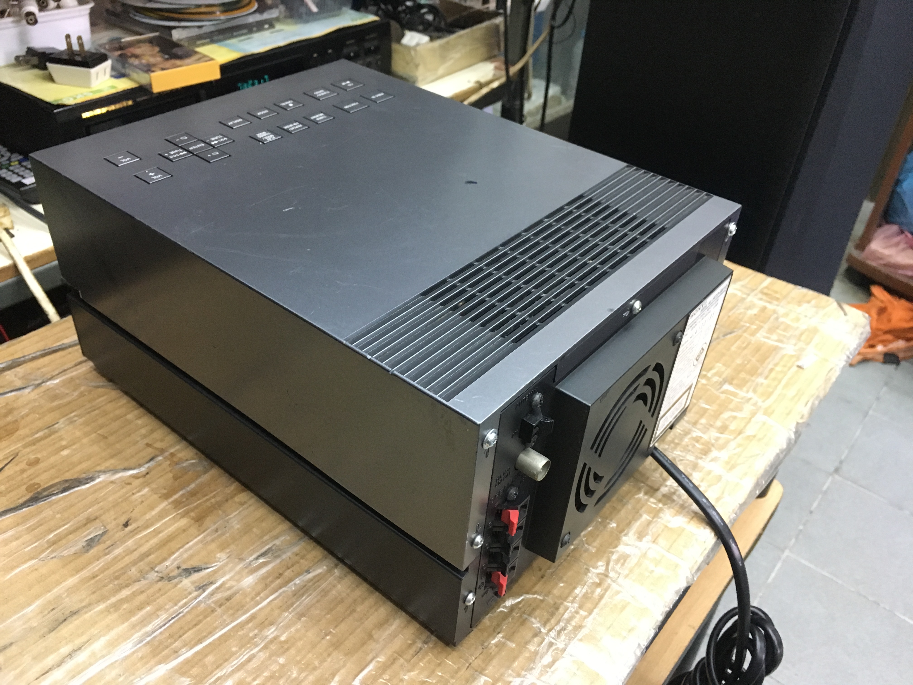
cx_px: 456
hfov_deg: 61.7
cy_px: 342
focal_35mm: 29
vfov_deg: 48.2
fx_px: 765
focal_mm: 4.15
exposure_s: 1/25
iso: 200
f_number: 2.2
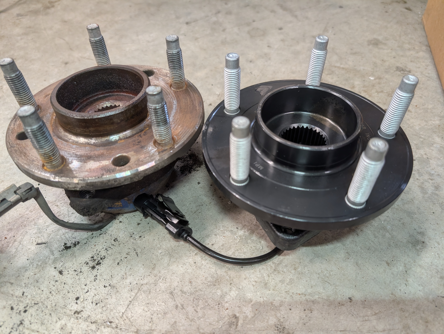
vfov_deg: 56.9
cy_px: 167
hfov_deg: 71.5
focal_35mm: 24
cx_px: 222
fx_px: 308
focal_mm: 6.9
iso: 22
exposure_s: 1/40
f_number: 1.68
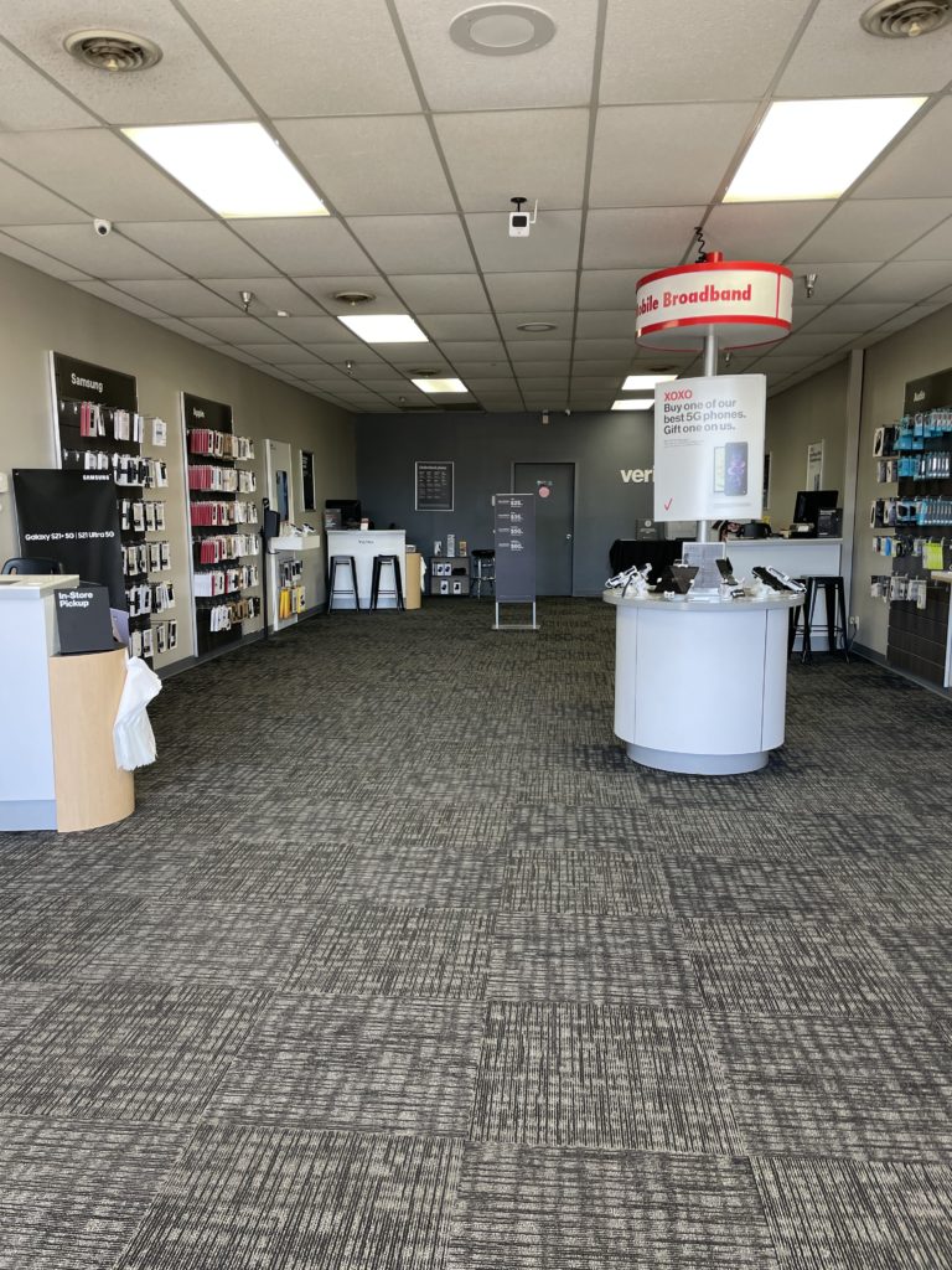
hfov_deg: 53.1
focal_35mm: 26
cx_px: 476
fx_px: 953
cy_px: 635
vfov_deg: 67.3
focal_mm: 4.2
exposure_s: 1/121
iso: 100
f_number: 1.6
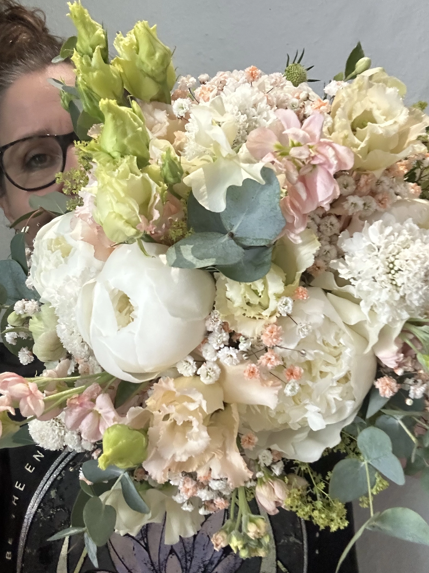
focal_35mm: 30
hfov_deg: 46.8
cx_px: 214
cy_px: 286
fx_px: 496
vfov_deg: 60.0
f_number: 1.9
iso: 200
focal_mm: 2.69
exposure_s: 1/60
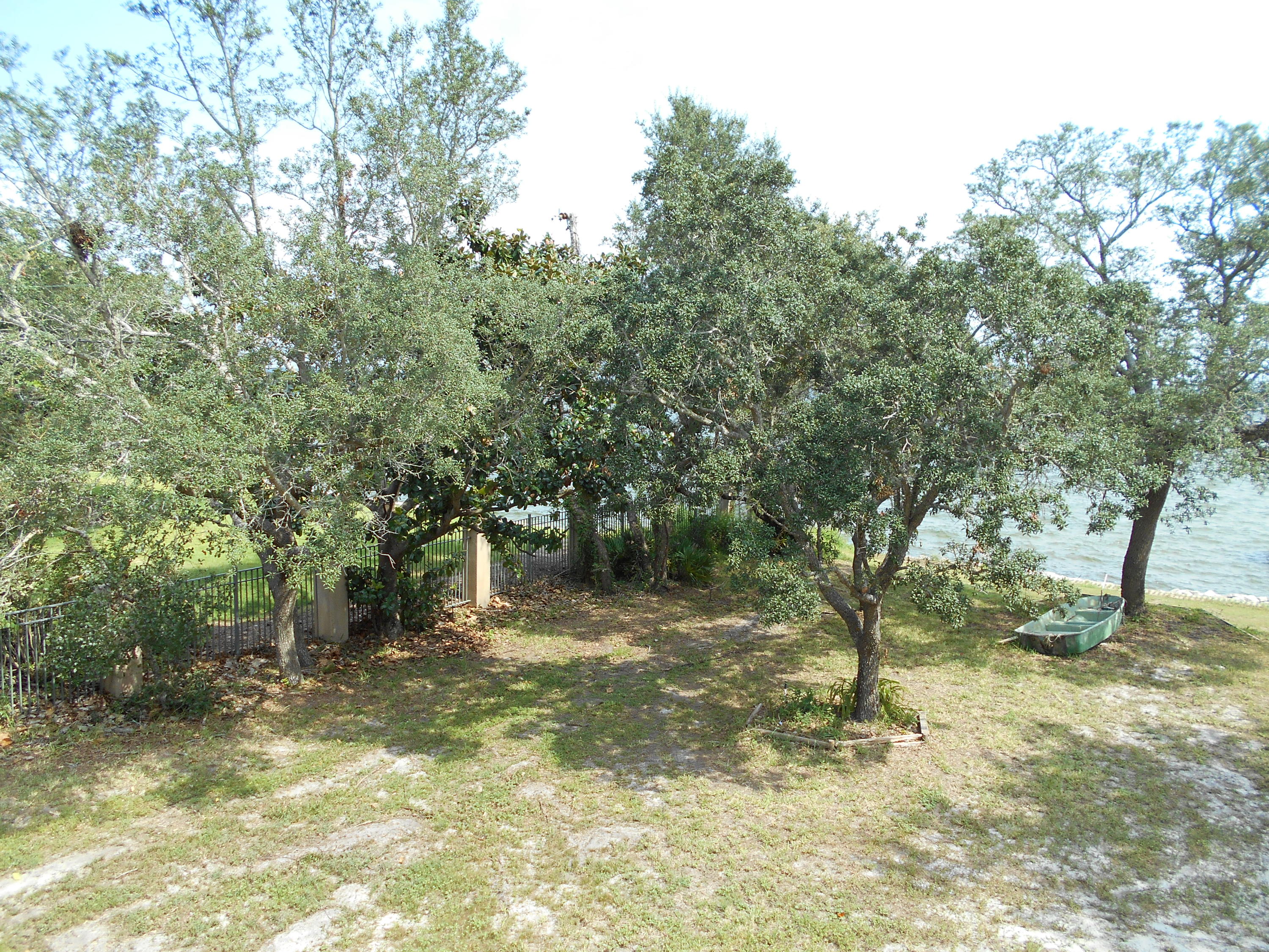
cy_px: 476
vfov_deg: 53.1
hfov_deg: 67.3
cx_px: 634
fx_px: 953
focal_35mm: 26
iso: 80
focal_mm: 4.6
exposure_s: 1/320
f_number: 3.2
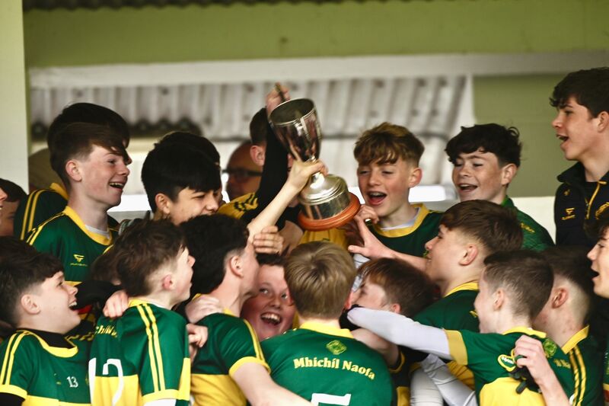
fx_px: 7610
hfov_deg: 4.6
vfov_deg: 3.1
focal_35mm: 450
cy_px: 203
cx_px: 304
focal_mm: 450
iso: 320
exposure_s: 1/200
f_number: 5.6
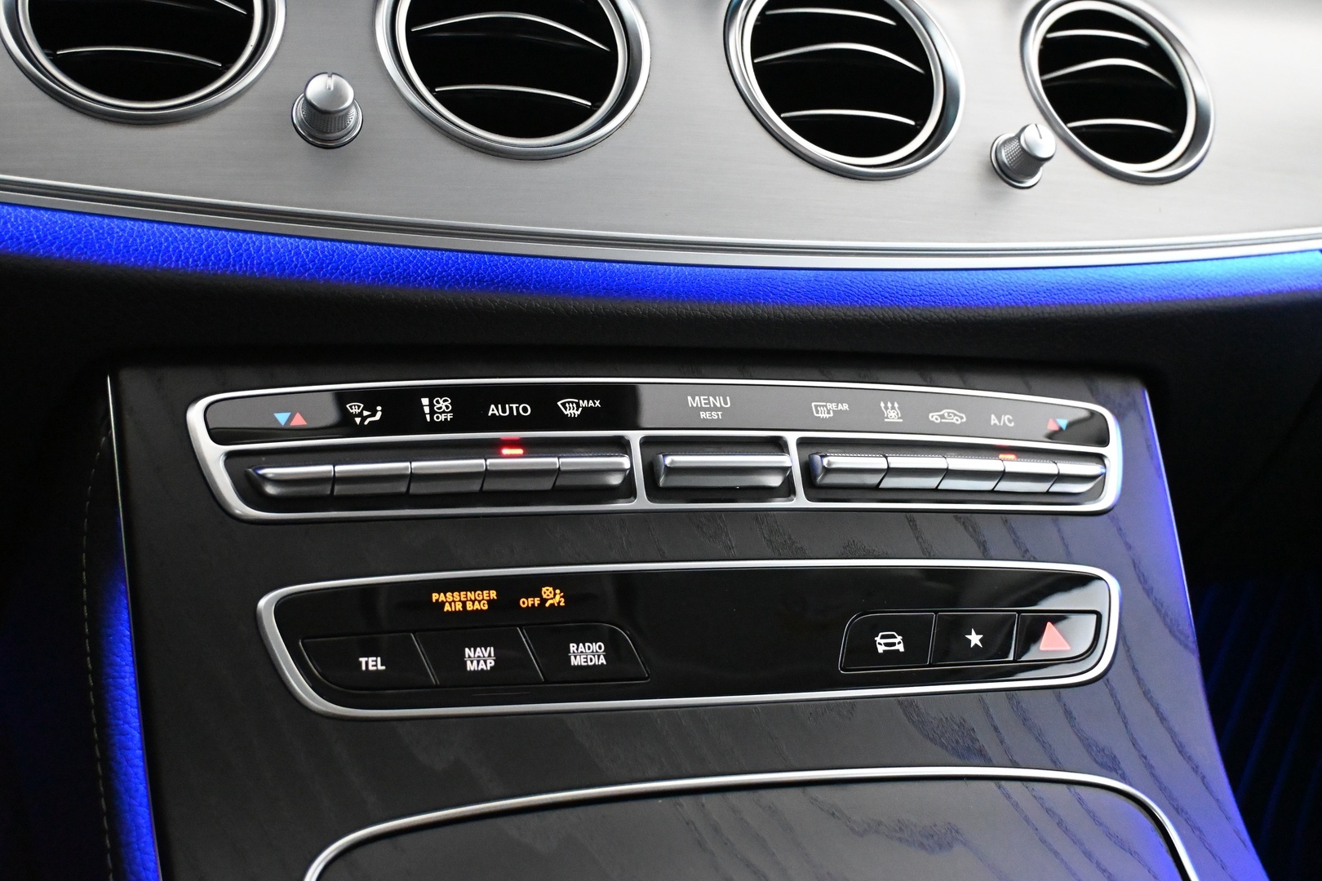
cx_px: 661
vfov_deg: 31.9
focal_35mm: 42
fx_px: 1542
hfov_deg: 46.4
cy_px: 440
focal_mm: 28
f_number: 4.5
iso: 9000
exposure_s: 1/50
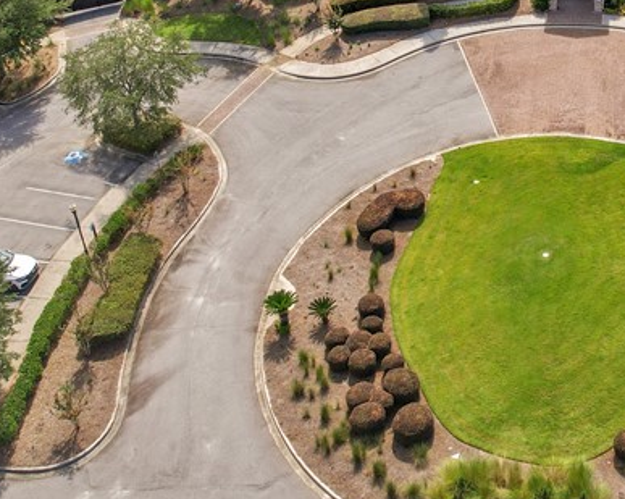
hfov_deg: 31.0
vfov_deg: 24.9
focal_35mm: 58
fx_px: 1072
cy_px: -11
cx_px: 567
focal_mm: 8.38
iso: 120
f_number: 2.8
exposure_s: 1/1250
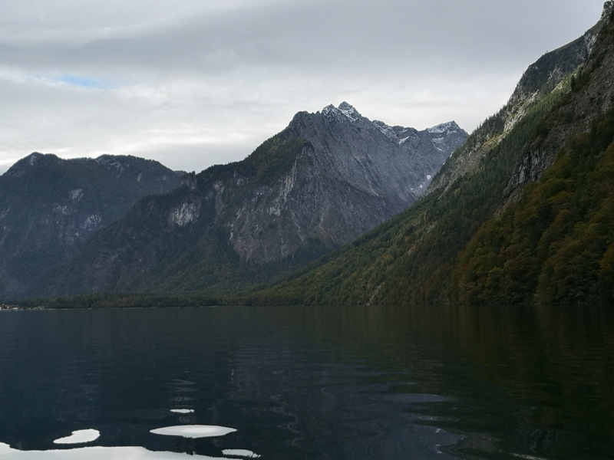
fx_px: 745
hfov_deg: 44.8
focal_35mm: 42
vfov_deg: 34.3
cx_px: 307
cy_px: 230
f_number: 1.8
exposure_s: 1/2747
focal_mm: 3.95
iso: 50
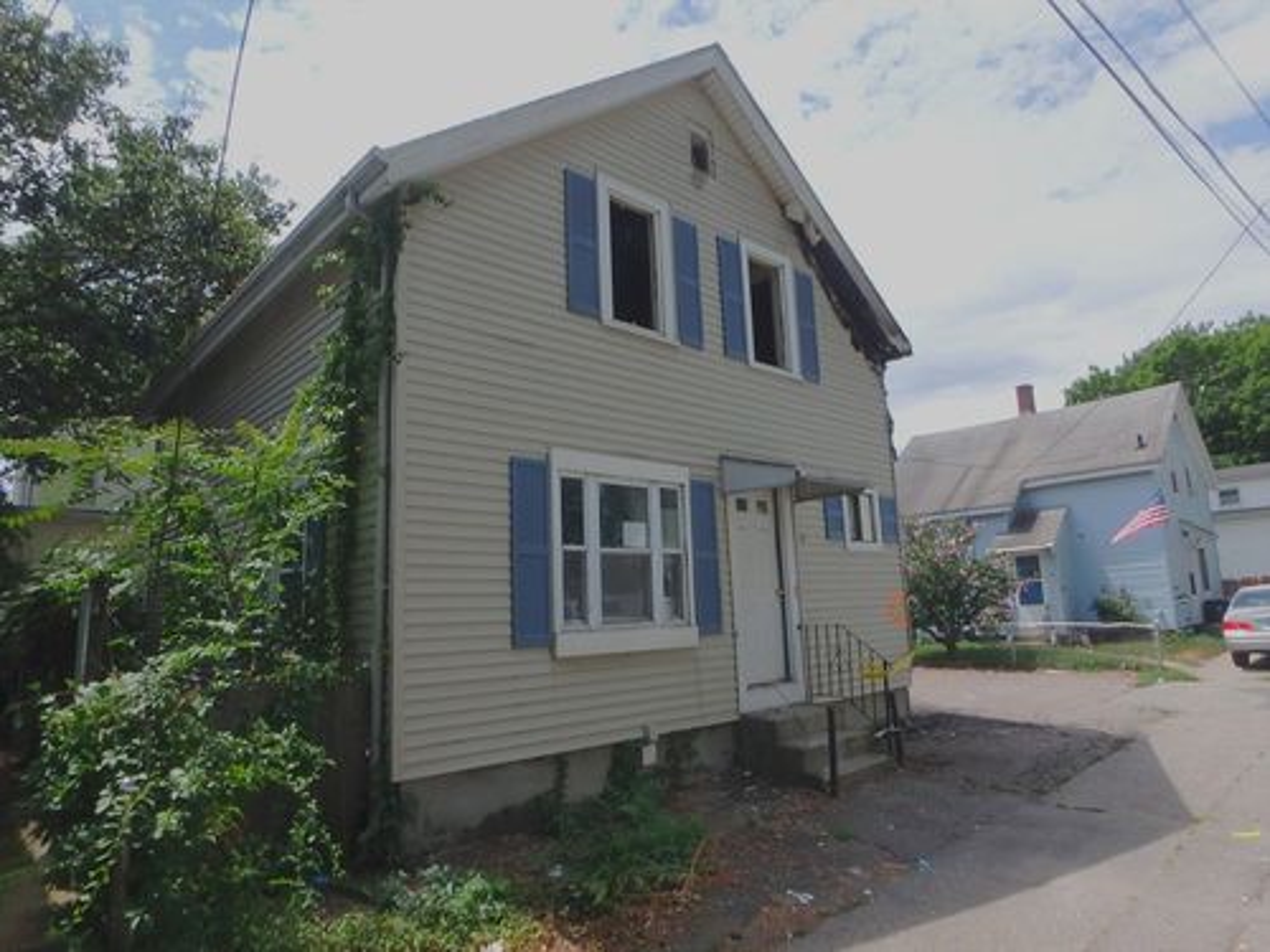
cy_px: 476
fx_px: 770
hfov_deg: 79.0
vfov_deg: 63.4
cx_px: 635
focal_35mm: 21
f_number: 6
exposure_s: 1/400
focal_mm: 3.7
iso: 125
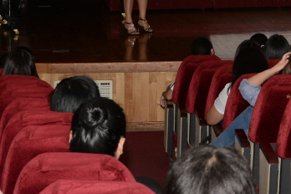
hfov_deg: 10.0
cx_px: 389
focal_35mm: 201
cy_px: -60
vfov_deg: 6.8
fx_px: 1625
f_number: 13
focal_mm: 70
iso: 1250
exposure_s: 1/60
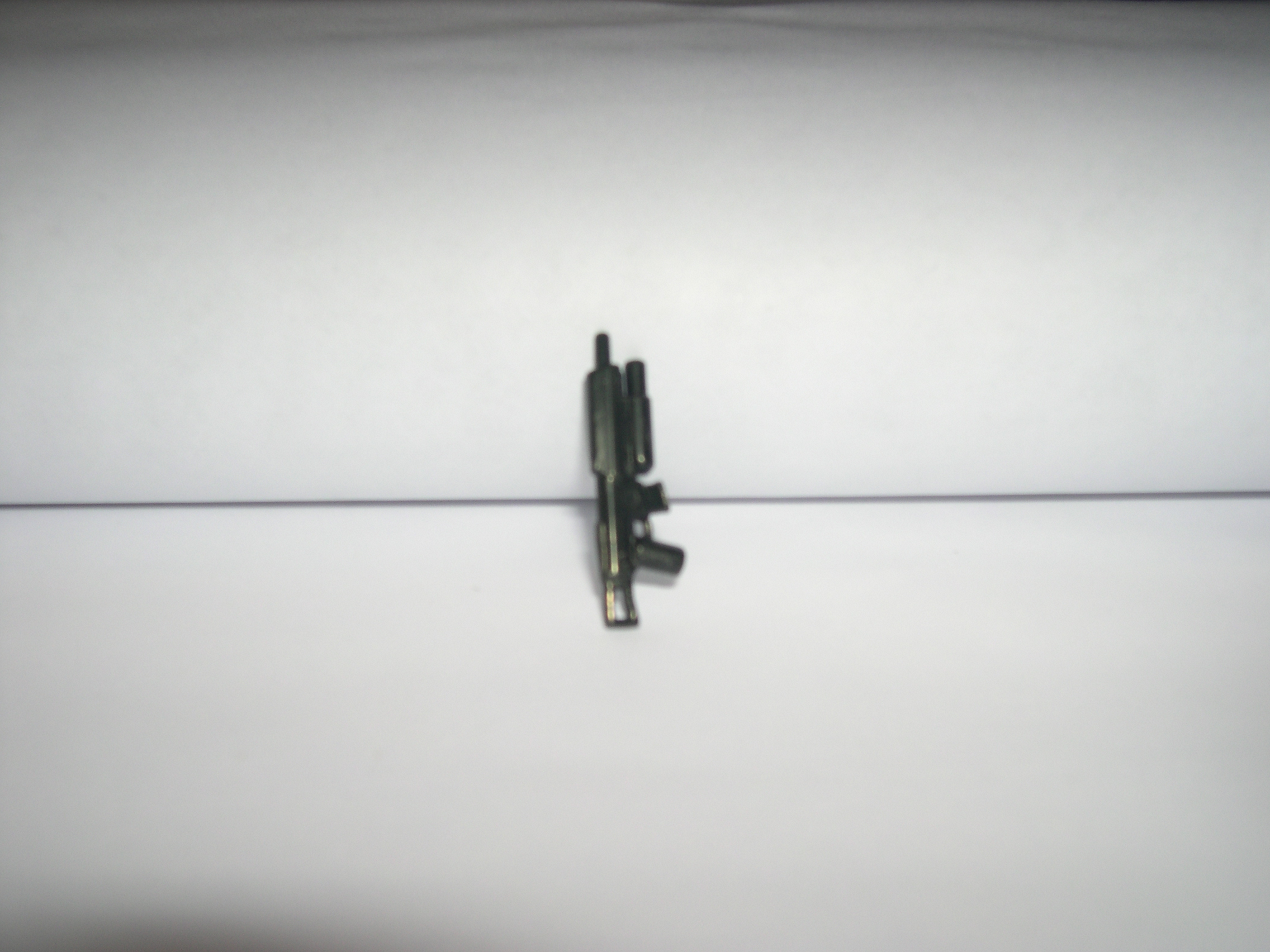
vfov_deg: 37.7
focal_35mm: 38
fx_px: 1394
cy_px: 476
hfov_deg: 49.0
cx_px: 635
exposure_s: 1/30
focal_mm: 8
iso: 100
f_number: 7.6
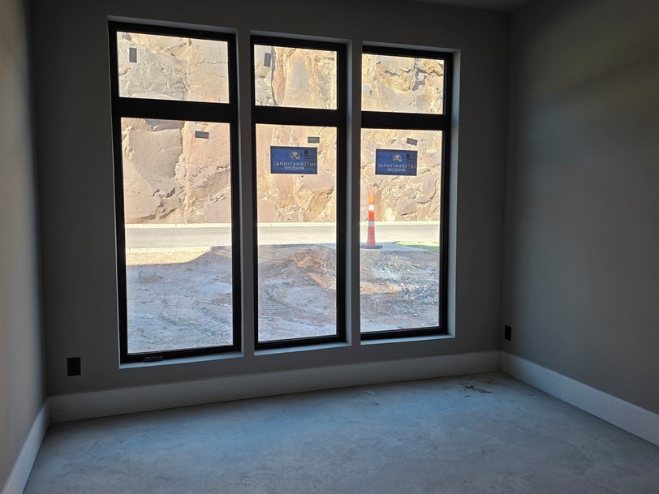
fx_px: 552
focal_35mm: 29
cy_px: 249
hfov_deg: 61.7
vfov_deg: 48.2
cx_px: 324
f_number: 1.7
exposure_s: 1/180
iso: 32
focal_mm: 6.25
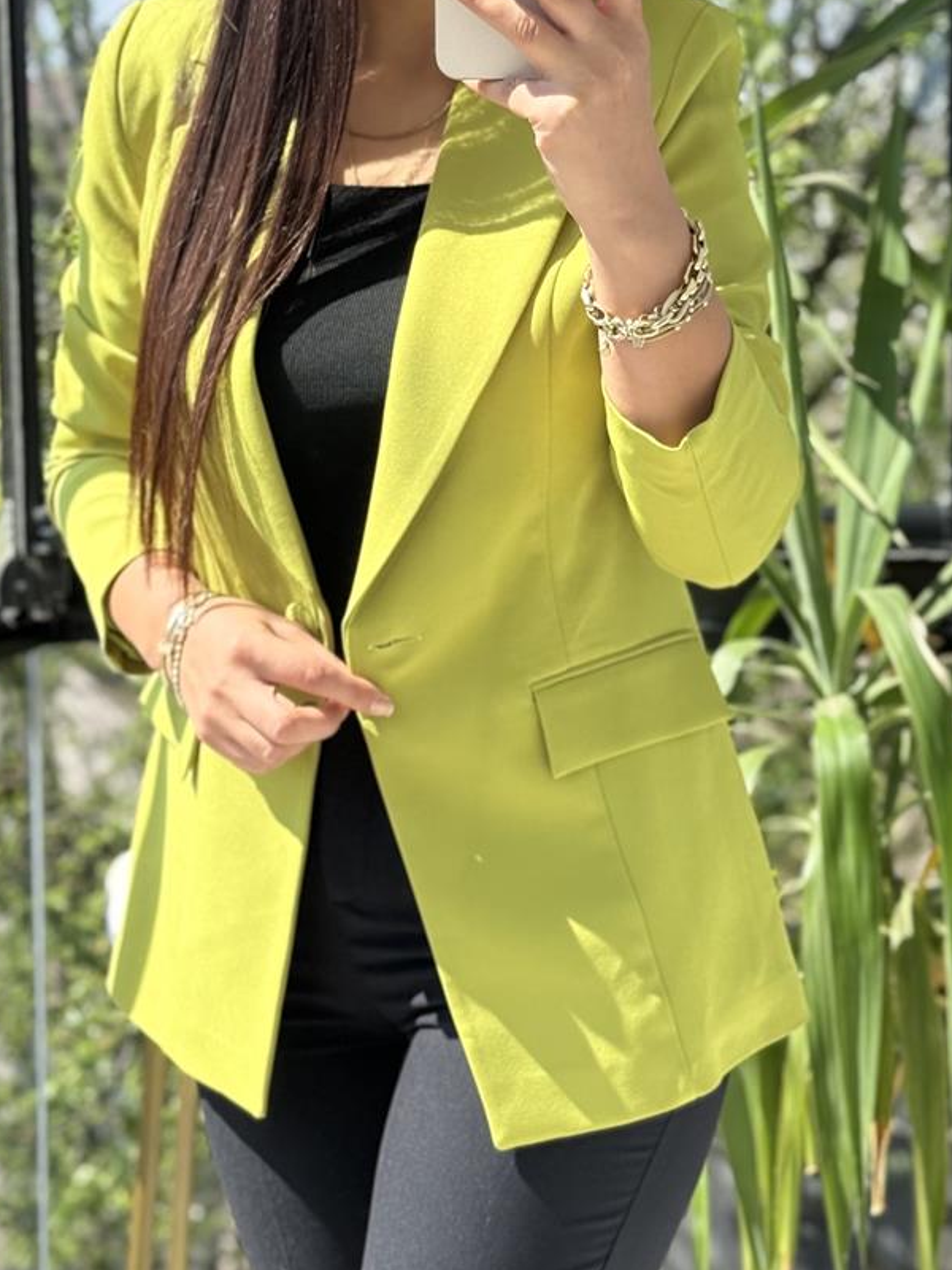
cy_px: 455
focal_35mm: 80
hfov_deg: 18.4
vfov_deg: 24.3
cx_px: 446
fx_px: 2934
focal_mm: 6.76
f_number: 1.78
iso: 80
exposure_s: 1/975
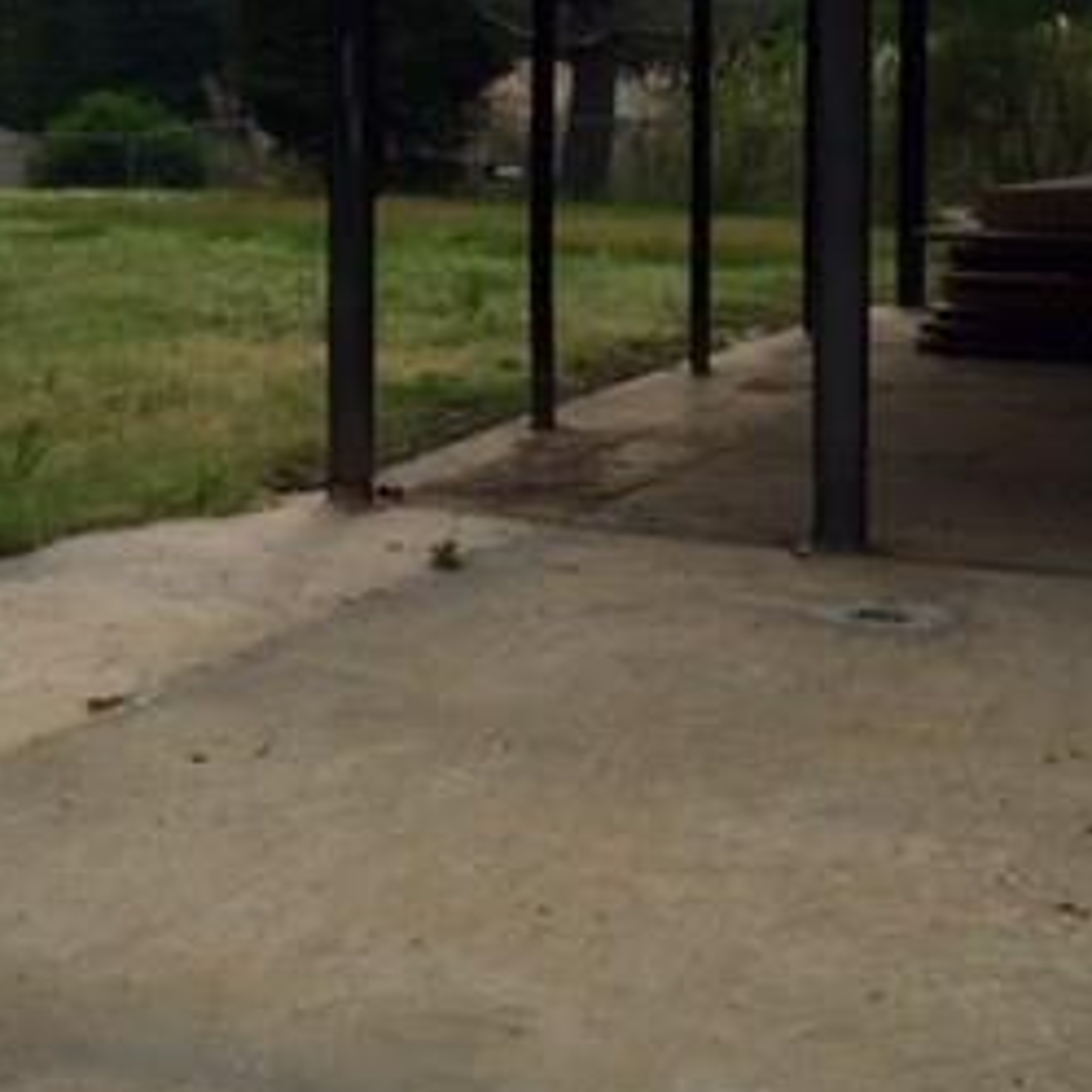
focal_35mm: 66
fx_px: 2356
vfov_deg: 25.6
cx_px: 193
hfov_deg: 25.6
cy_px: 202
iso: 32
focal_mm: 4.15
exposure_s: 1/3049
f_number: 2.2
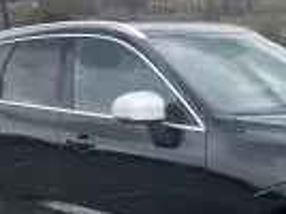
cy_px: 250
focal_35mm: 70
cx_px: 228
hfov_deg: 27.3
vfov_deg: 19.8
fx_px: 577
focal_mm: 4.2
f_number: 1.6
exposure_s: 1/545
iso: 32
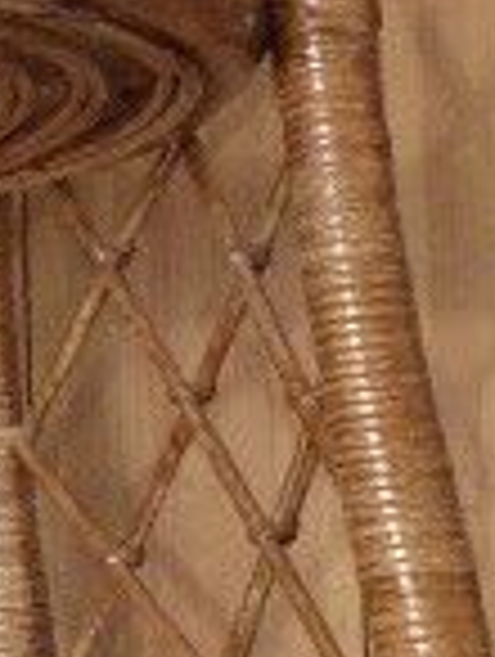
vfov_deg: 13.2
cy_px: 202
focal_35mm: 149
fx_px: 2833
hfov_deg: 9.6
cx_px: -320
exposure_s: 1/13
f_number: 3.6
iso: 400
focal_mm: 5.8
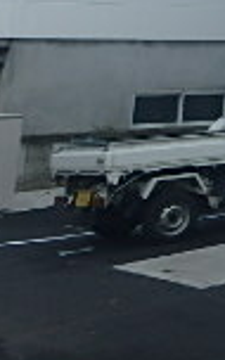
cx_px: 701
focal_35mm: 94
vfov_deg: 20.1
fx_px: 922
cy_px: -121
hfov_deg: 9.9
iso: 125
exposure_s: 1/640
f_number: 3.5
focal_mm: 3.7
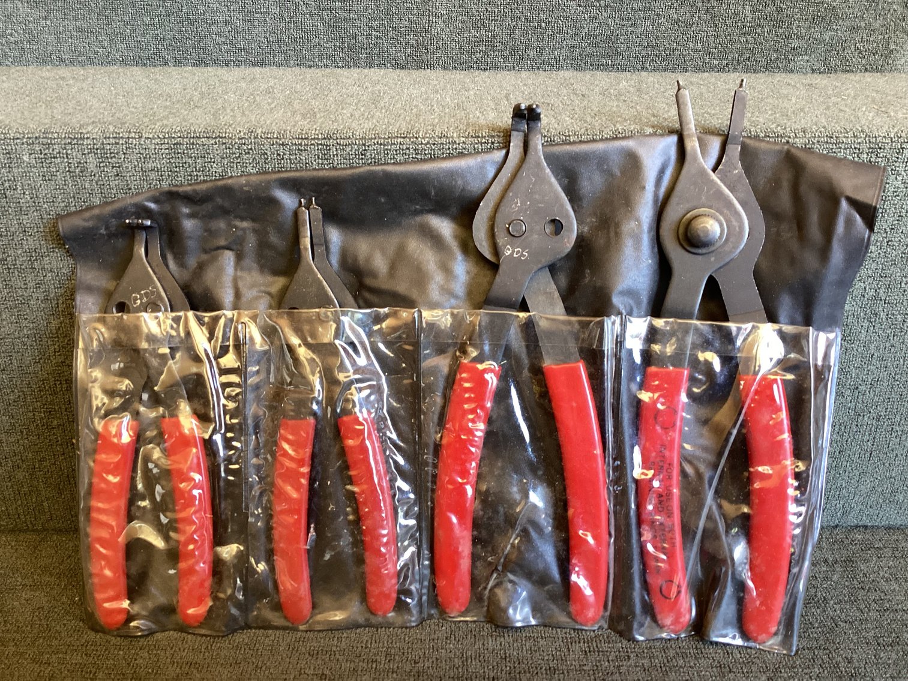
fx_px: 813
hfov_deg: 58.3
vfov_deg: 45.4
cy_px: 340
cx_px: 454
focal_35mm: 31
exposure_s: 1/60
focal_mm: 3.3
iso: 200
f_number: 2.4
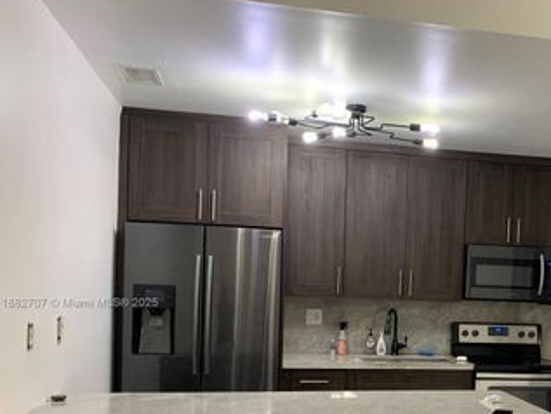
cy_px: 304
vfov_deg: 34.5
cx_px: 419
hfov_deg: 44.1
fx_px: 653
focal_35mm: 41
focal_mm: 4.25
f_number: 1.8
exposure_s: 1/60
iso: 320
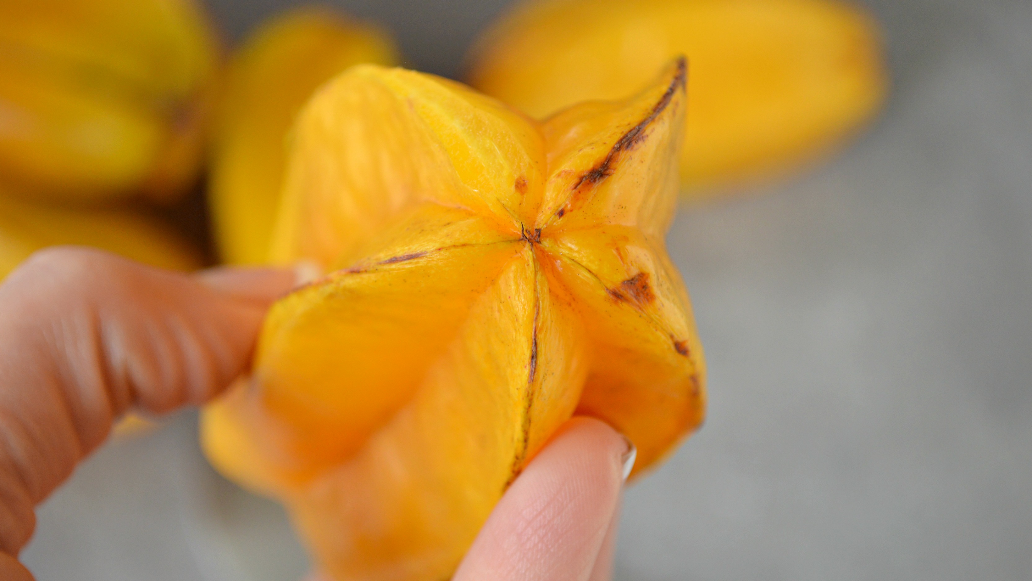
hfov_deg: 29.5
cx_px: 521
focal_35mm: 72
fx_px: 1957
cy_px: 298
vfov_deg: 16.9
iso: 400
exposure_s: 1/80
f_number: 5.3
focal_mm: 45
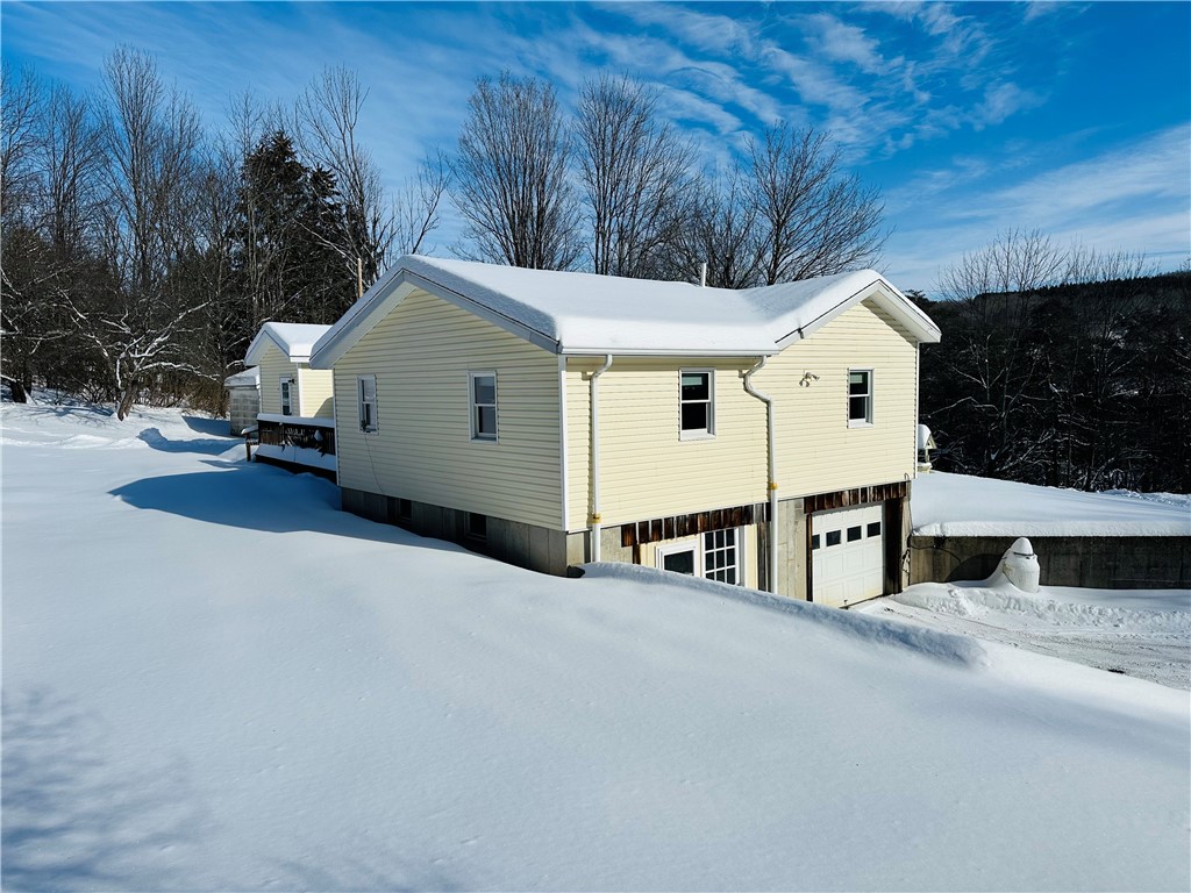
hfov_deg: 71.6
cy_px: 446
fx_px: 826
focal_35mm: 24
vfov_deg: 56.8
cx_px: 596
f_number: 1.78
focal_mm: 6.86
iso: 80
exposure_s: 1/12048
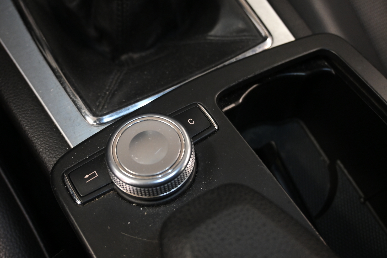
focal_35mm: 37
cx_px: 194
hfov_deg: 52.2
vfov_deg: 36.2
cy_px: 129
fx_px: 395
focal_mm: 24.5
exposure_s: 1/40
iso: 1400
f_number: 4.2
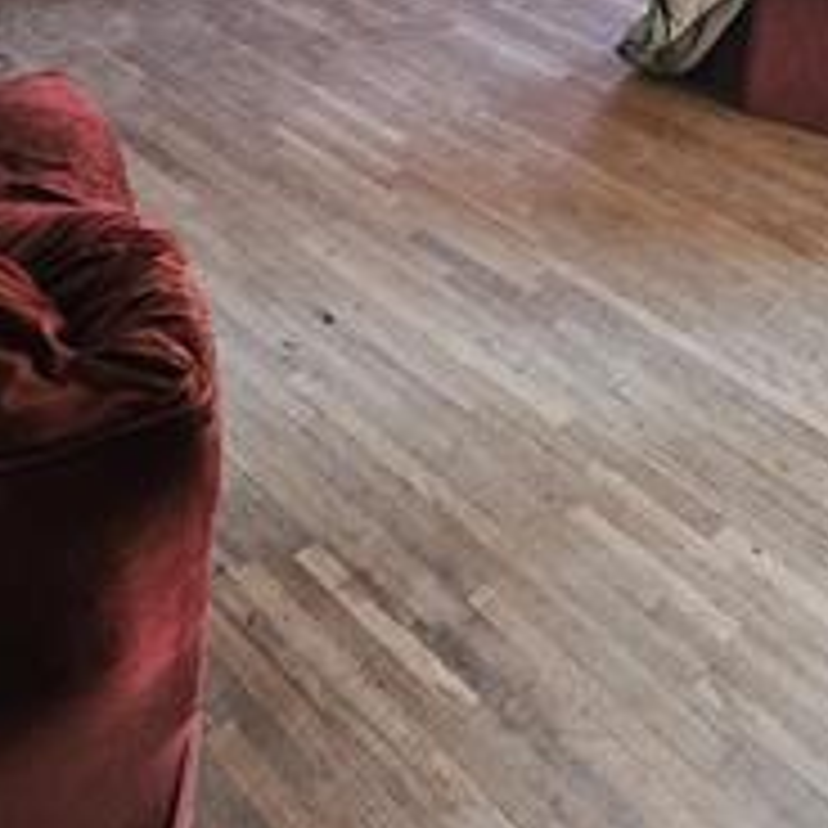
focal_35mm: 53
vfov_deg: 28.1
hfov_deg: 32.2
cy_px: -171
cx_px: 446
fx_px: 1434
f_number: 1.8
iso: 640
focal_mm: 5.4
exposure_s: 1/40
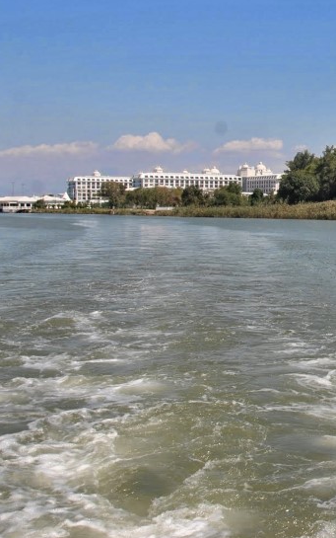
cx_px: 454
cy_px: 169
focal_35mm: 58
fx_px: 849
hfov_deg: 20.2
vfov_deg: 34.7
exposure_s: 1/320
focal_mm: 18
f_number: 9
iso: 100
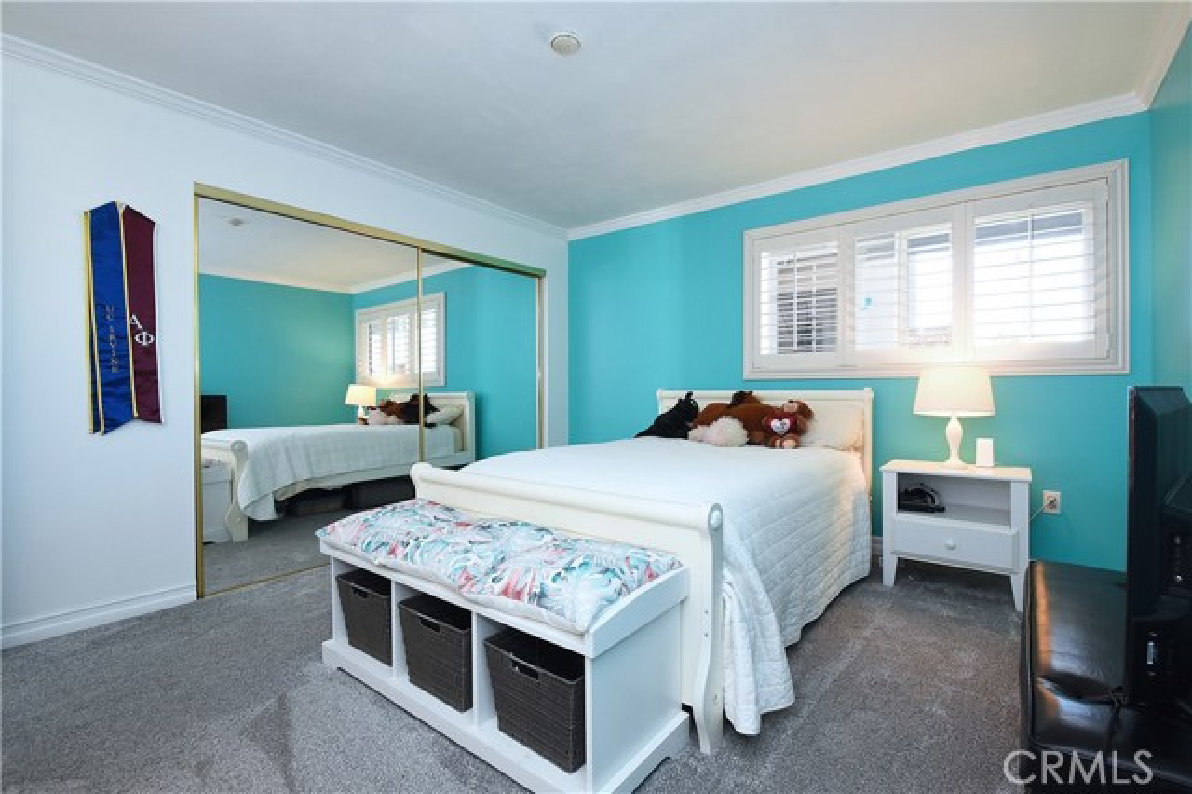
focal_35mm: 15
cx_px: 596
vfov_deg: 77.3
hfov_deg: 100.4
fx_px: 496
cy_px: 397
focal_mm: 10
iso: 800
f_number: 8
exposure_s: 1/30
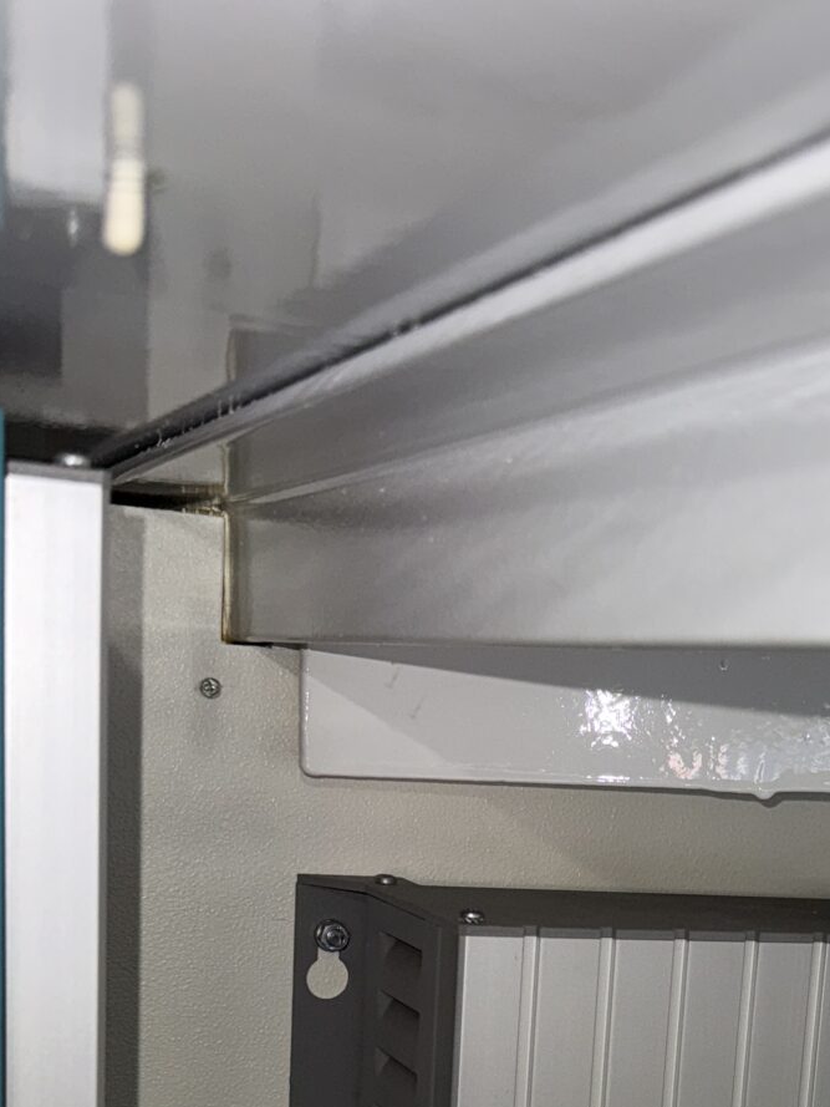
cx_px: 689
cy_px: 1086
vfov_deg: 32.9
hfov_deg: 26.4
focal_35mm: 54
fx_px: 1726
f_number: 1.78
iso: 50
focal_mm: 6.76
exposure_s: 1/8
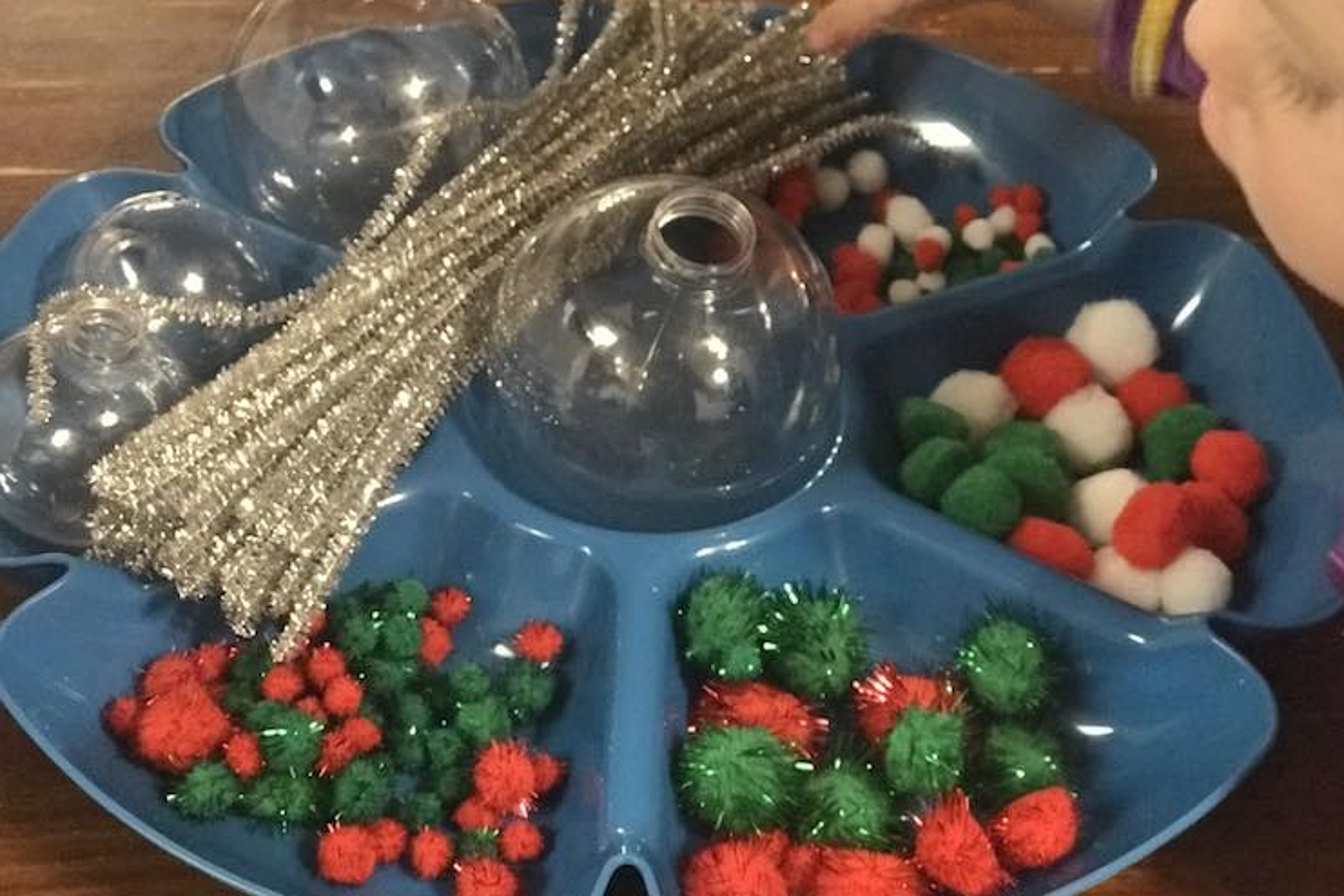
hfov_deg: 33.4
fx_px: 2240
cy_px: 476
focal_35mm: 60
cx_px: 677
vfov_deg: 22.6
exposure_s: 1/60
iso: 1250
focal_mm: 6.6
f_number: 2.8
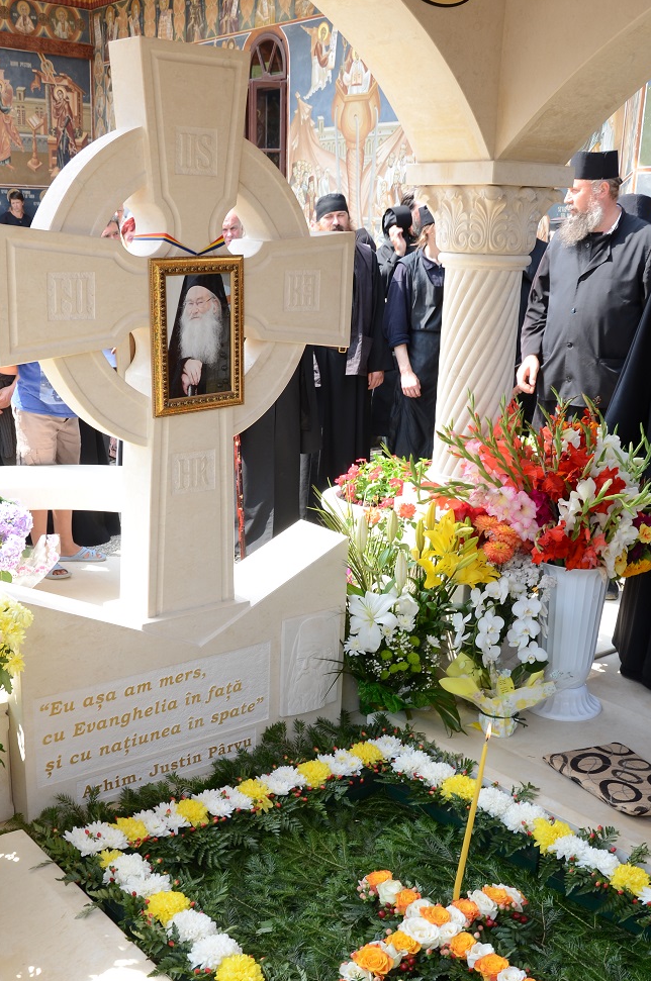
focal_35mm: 41
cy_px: 574
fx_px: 1116
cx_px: 287
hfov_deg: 32.5
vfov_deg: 47.3
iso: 160
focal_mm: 22
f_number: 6.3
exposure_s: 1/100
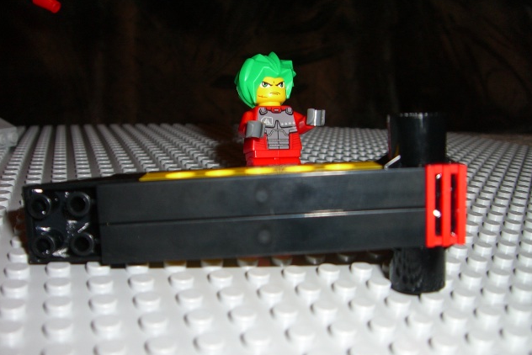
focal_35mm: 40
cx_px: 267
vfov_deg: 33.4
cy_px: 199
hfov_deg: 48.4
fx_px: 591
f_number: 2.7
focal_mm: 6.2
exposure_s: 1/60
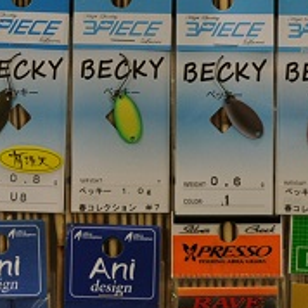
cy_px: 72
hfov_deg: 10.1
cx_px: 84
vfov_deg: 10.1
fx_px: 1731
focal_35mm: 172
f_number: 4.8
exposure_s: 1/60
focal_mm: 32
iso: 400
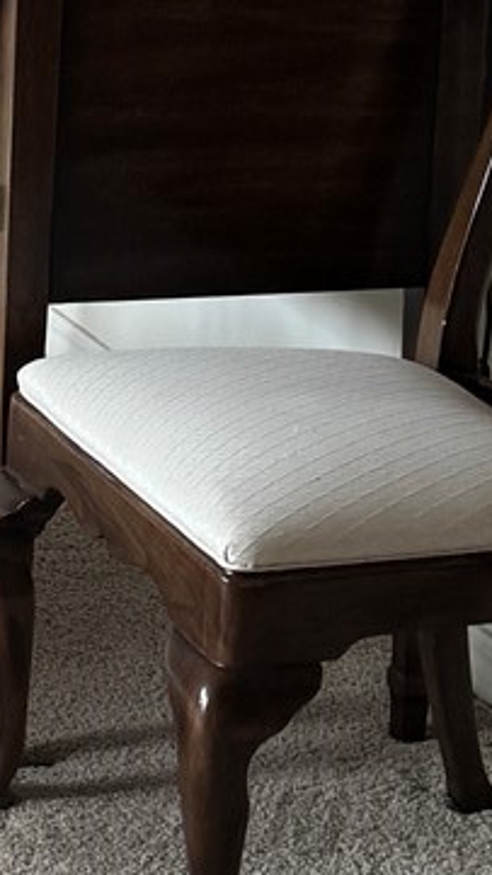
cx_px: -763
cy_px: 39
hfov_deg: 8.0
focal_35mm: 139
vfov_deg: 15.2
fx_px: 3225
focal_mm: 6.76
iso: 80
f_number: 1.78
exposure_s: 1/120
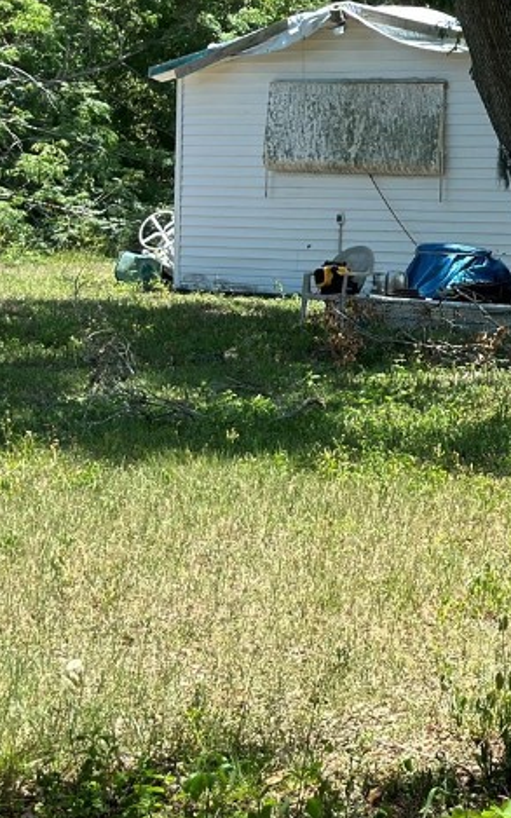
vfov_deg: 18.7
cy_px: 249
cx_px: 603
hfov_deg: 11.6
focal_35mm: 111
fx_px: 2474
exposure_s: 1/1613
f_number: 1.78
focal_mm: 6.86
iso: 80
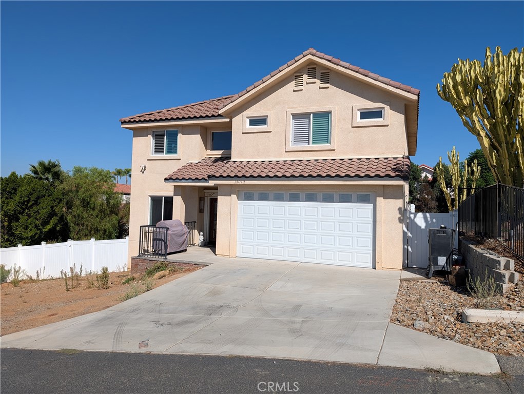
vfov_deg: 56.9
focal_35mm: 24
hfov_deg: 71.5
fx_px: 364
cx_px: 262
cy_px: 197
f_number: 1.68
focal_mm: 6.9
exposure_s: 1/2320
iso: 21
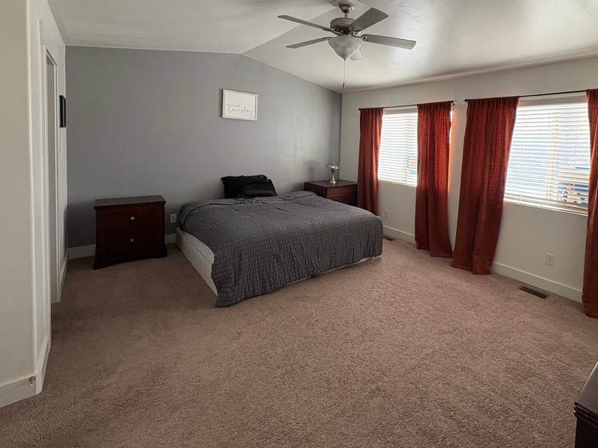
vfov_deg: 70.2
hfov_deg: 86.6
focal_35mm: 18
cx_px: 361
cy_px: 161
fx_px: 311
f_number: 2.2
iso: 200
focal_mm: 2.22
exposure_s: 1/99
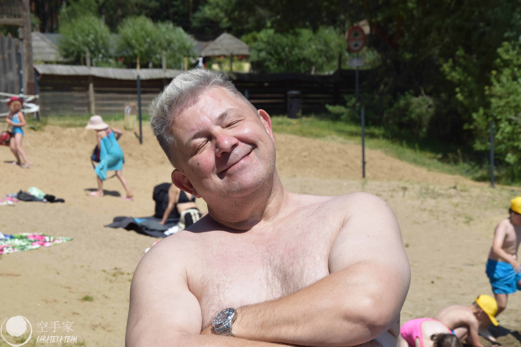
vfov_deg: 14.7
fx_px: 1346
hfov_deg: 21.9
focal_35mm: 93
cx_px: 260
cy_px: 174
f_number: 10
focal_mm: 62
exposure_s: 1/400
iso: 200
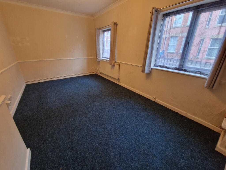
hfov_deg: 106.2
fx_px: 85
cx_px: 113
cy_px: 85
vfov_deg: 89.9
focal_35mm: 13
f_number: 2.2
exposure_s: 1/33
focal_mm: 2.2
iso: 400
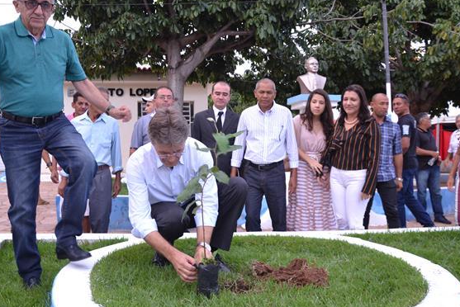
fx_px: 396
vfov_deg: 42.4
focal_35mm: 31
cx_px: 217
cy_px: 144
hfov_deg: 60.2
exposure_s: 1/80
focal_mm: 18
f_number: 4.5
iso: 400
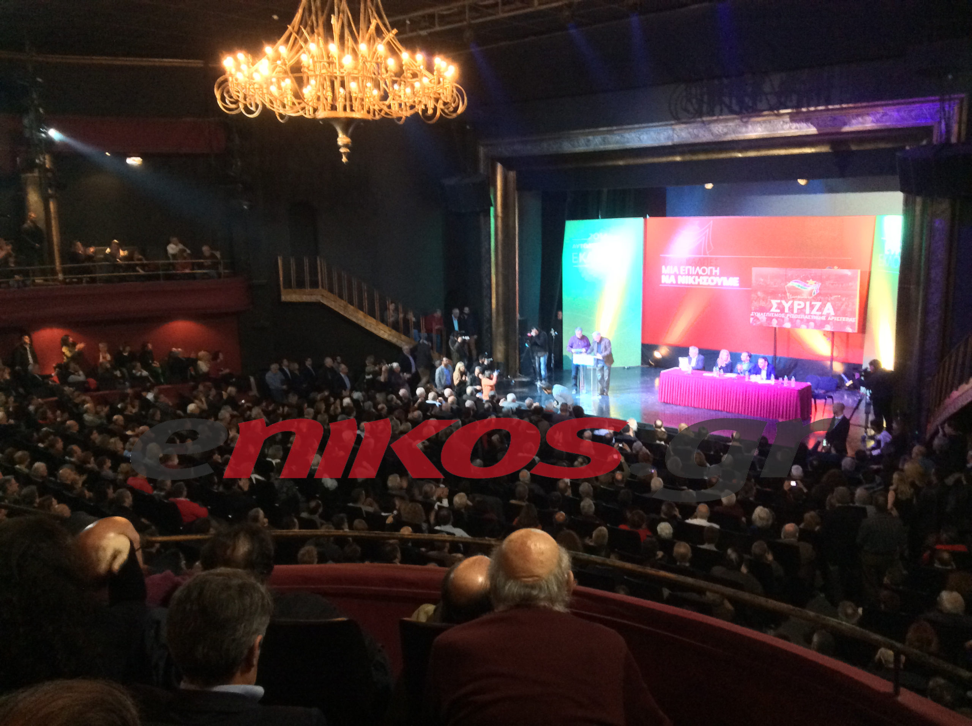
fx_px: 925
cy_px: 363
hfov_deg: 55.4
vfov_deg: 42.8
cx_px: 486
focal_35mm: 33
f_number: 2.4
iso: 320
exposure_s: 1/15
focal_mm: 3.3
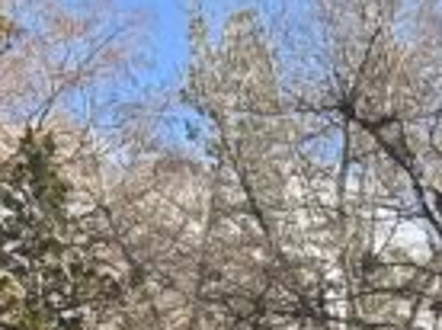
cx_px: 1009
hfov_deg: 9.3
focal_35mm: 193
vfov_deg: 7.1
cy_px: 881
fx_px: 2460
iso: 50
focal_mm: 5.7
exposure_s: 1/748
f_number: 1.5
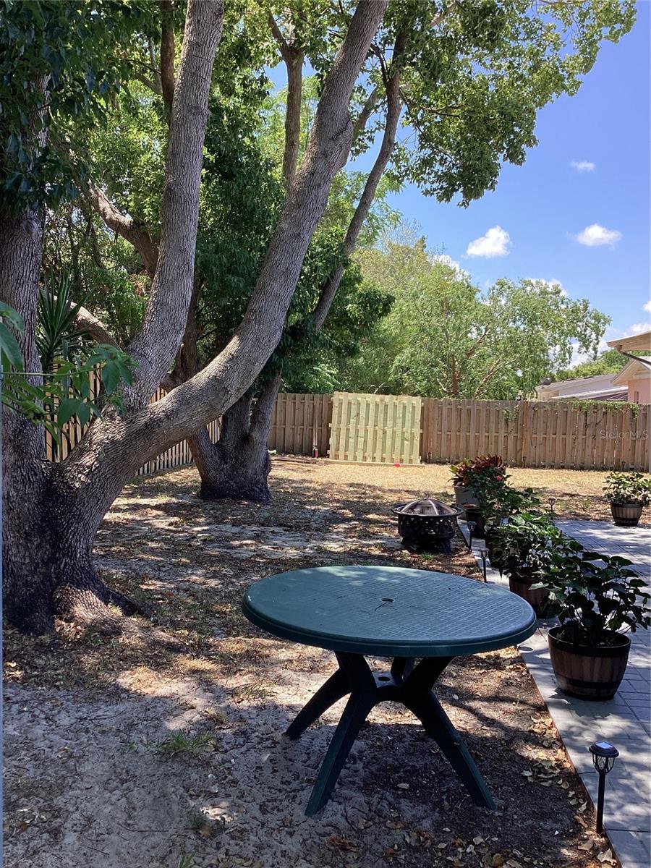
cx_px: 326
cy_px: 434
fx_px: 777
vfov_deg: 58.4
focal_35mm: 31
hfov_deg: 45.4
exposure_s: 1/200
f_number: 2.4
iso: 25
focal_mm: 3.3
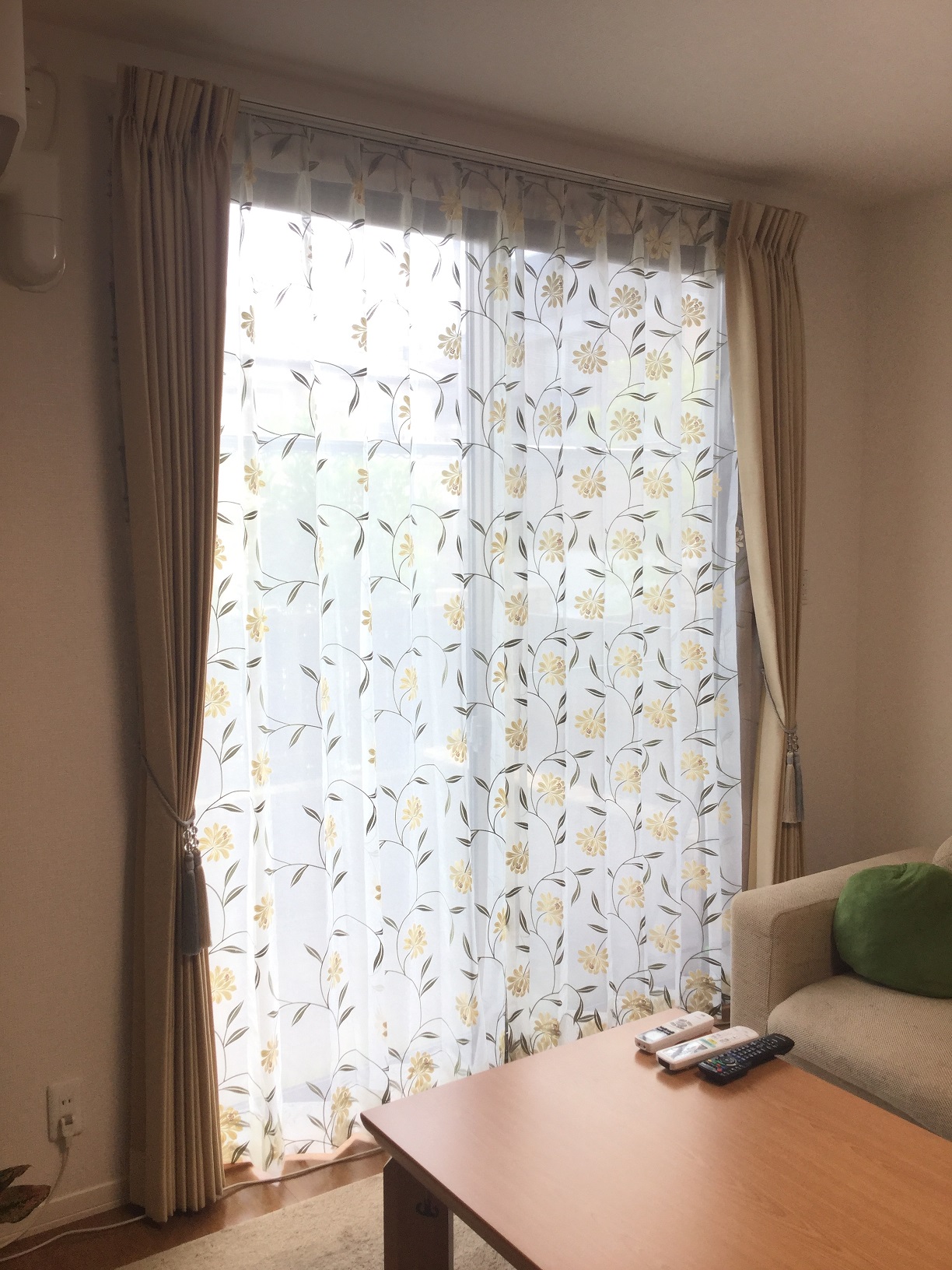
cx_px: 476
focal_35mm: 31
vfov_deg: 58.4
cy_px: 635
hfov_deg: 45.4
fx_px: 1137
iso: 32
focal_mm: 3.3
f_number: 2.4
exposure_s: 1/60
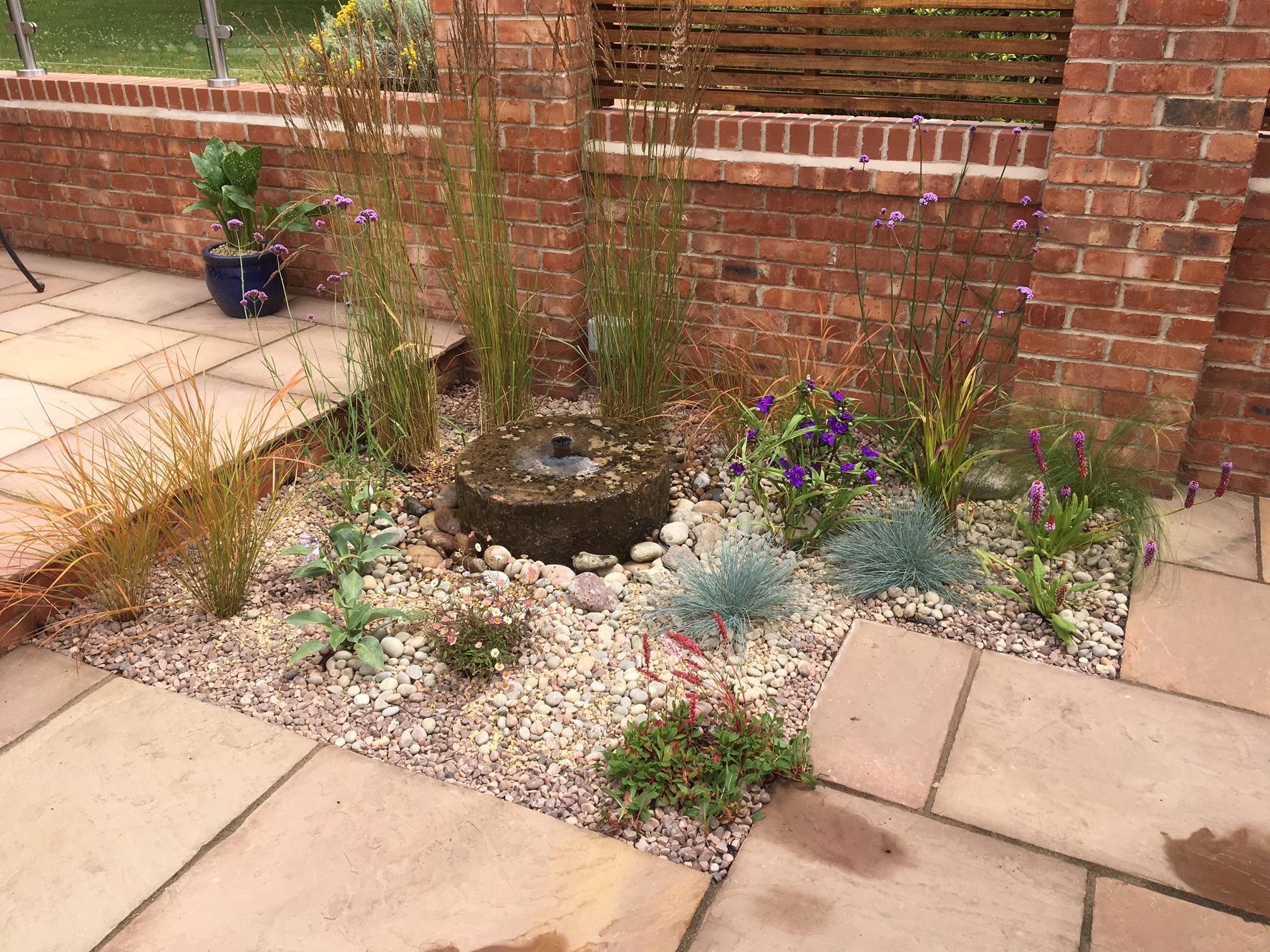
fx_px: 1064
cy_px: 476
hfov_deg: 61.7
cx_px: 635
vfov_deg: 48.2
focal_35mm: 29
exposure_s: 1/739
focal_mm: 4.15
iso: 25
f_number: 2.2
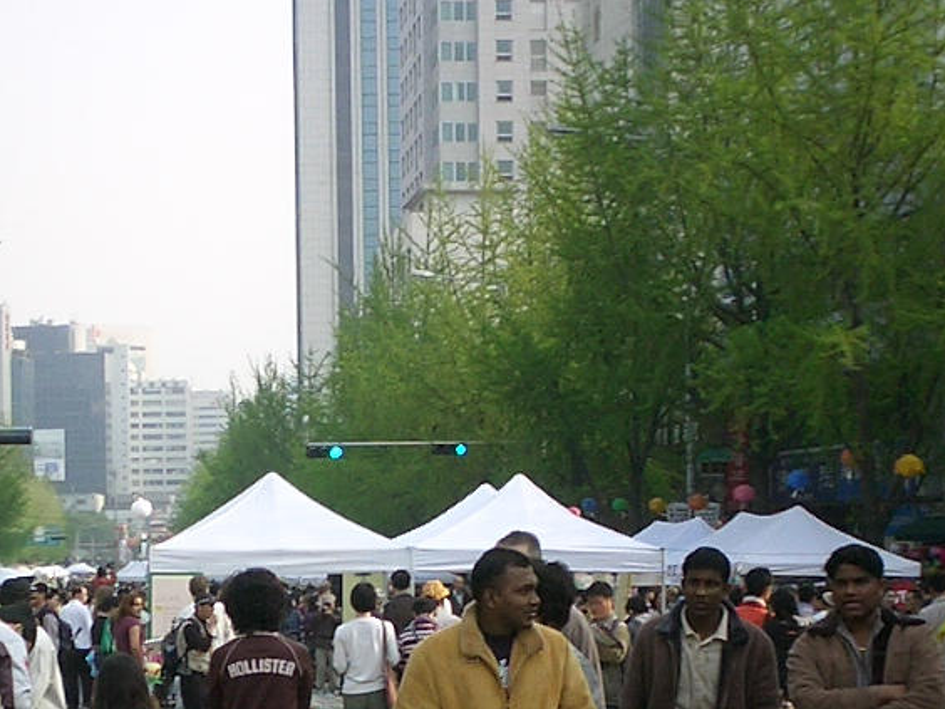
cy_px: 737
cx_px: 240
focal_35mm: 84
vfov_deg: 17.1
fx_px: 2293
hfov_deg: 23.1
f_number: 3.5
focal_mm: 5.6
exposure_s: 1/320
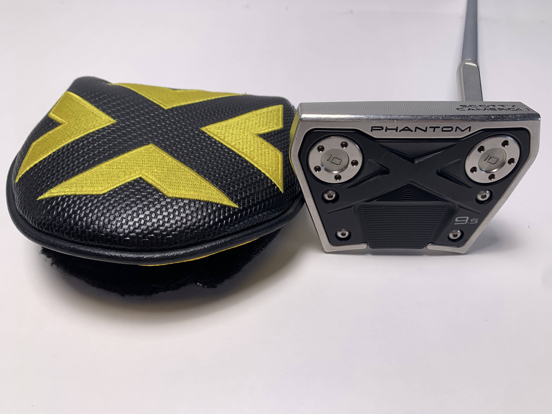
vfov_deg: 53.1
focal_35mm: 26
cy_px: 207
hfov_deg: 67.3
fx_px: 415
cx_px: 276
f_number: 1.8
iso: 25
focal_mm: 4.25
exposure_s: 1/374
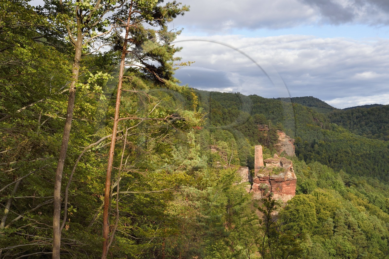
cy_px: 130
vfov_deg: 24.2
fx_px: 605
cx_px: 194
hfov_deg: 35.7
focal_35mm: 56
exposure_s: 1/250
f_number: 20
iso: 800
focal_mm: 56
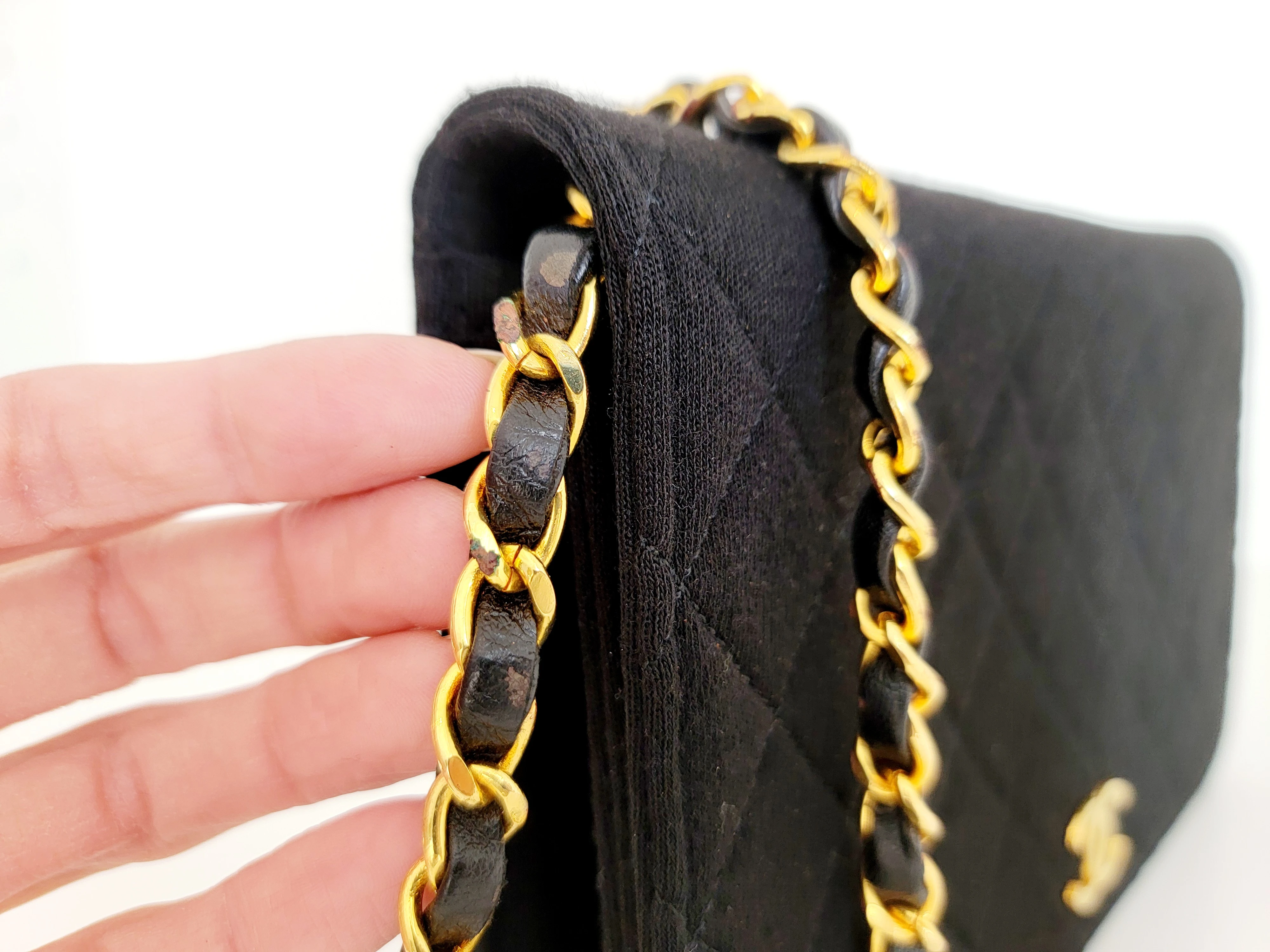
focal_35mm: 24
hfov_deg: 71.6
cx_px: 635
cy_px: 476
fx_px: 881
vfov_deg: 56.8
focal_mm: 6.7
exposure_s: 1/120
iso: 100
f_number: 1.8
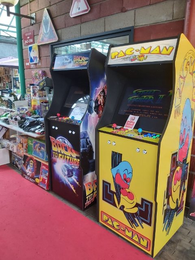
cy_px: 130
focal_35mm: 26
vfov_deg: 67.3
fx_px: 195
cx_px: 98
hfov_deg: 53.1
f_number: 1.7
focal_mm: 3.92
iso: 100
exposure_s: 1/50
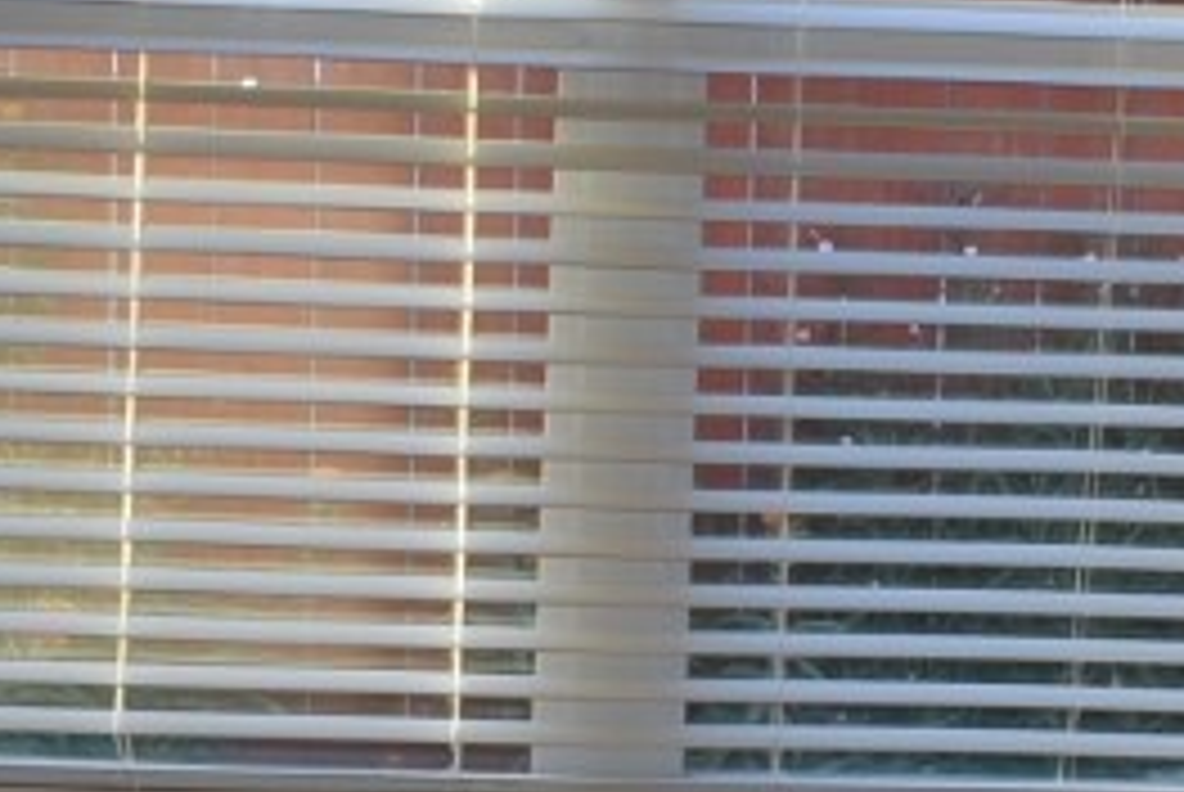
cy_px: 918
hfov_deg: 12.3
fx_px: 5466
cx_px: 810
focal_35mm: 166
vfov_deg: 8.2
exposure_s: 1/60
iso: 180
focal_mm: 18
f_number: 3.5
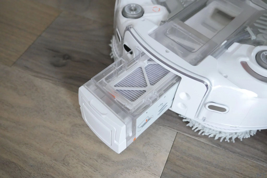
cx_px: 134
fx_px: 260
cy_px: 89
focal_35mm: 35
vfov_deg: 37.8
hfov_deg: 54.4
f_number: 2.8
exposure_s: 1/60
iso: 2000
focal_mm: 17
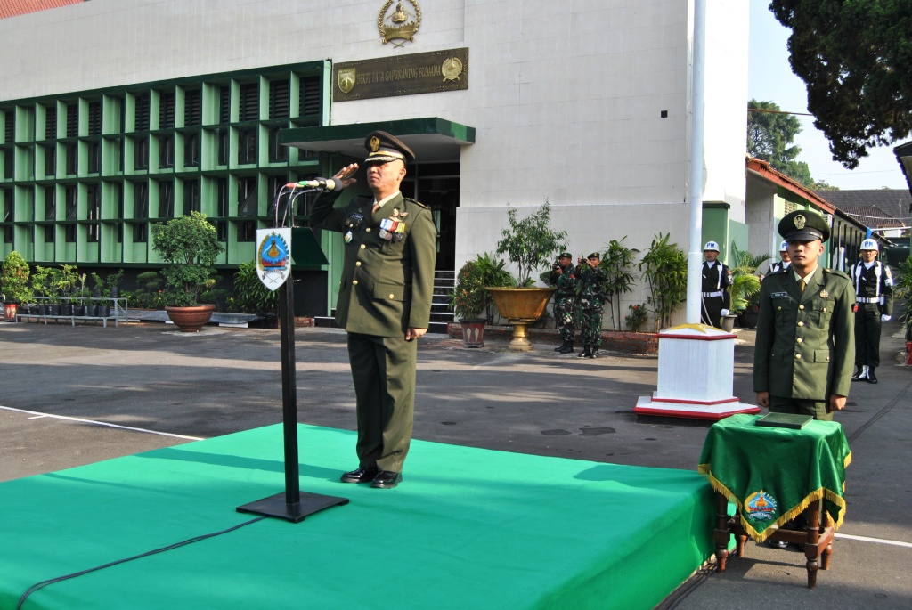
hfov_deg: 53.1
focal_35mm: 36
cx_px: 456
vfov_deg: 37.0
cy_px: 305
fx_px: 913
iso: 100
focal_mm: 24
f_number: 6.3
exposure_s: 1/160
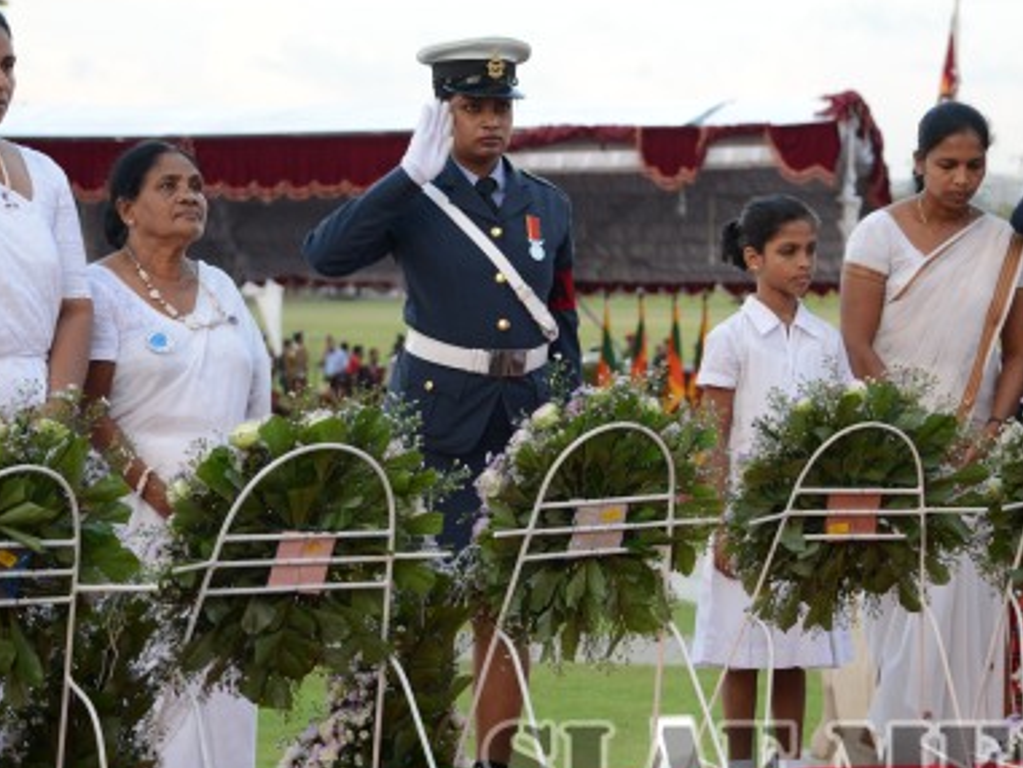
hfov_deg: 16.7
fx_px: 3488
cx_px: 556
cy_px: 395
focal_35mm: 118
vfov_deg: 12.6
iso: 400
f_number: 5
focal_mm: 78
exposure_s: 1/80
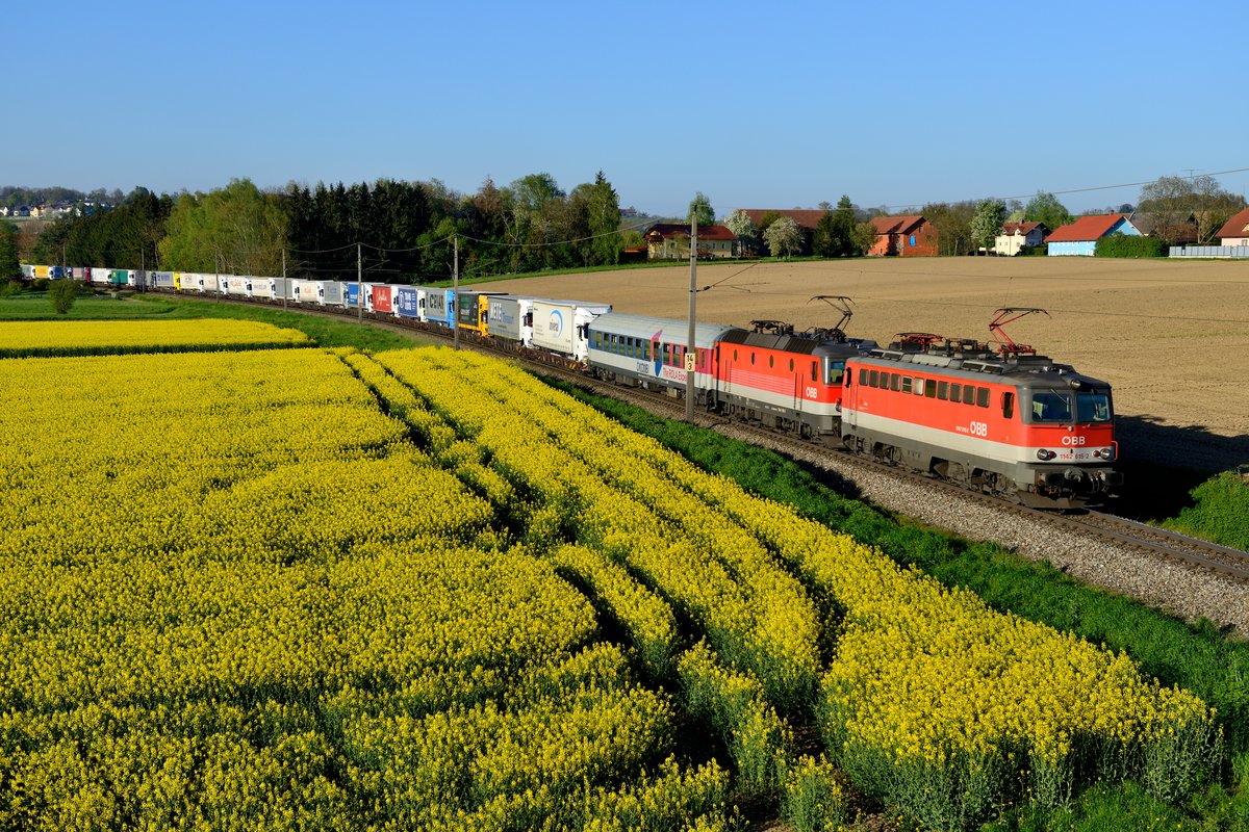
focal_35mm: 50
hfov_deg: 39.6
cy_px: 416
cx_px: 624
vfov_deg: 27.0
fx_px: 1735
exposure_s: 1/1600
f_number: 6.3
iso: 320
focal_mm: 50
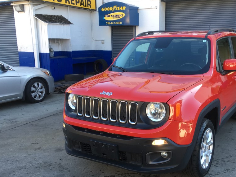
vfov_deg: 36.7
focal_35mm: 39
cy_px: 108
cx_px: 141
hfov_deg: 47.6
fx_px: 266
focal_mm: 4.15
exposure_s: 1/120
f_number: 2.2
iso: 32
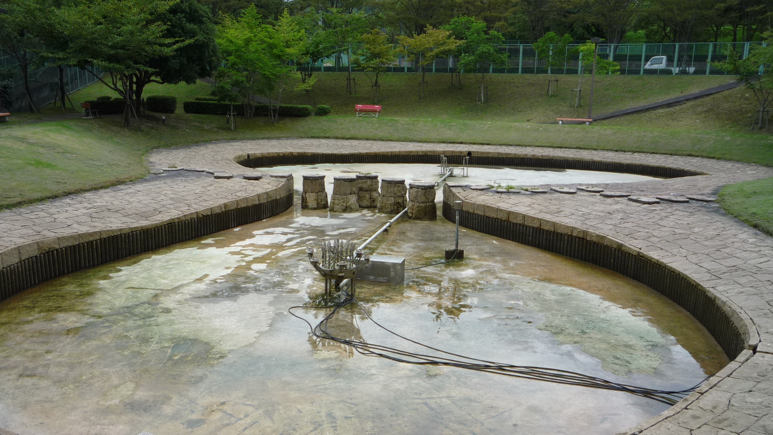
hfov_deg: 59.5
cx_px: 386
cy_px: 278
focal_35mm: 33
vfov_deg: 35.4
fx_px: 676
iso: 100
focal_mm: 5.2
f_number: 4
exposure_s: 1/160
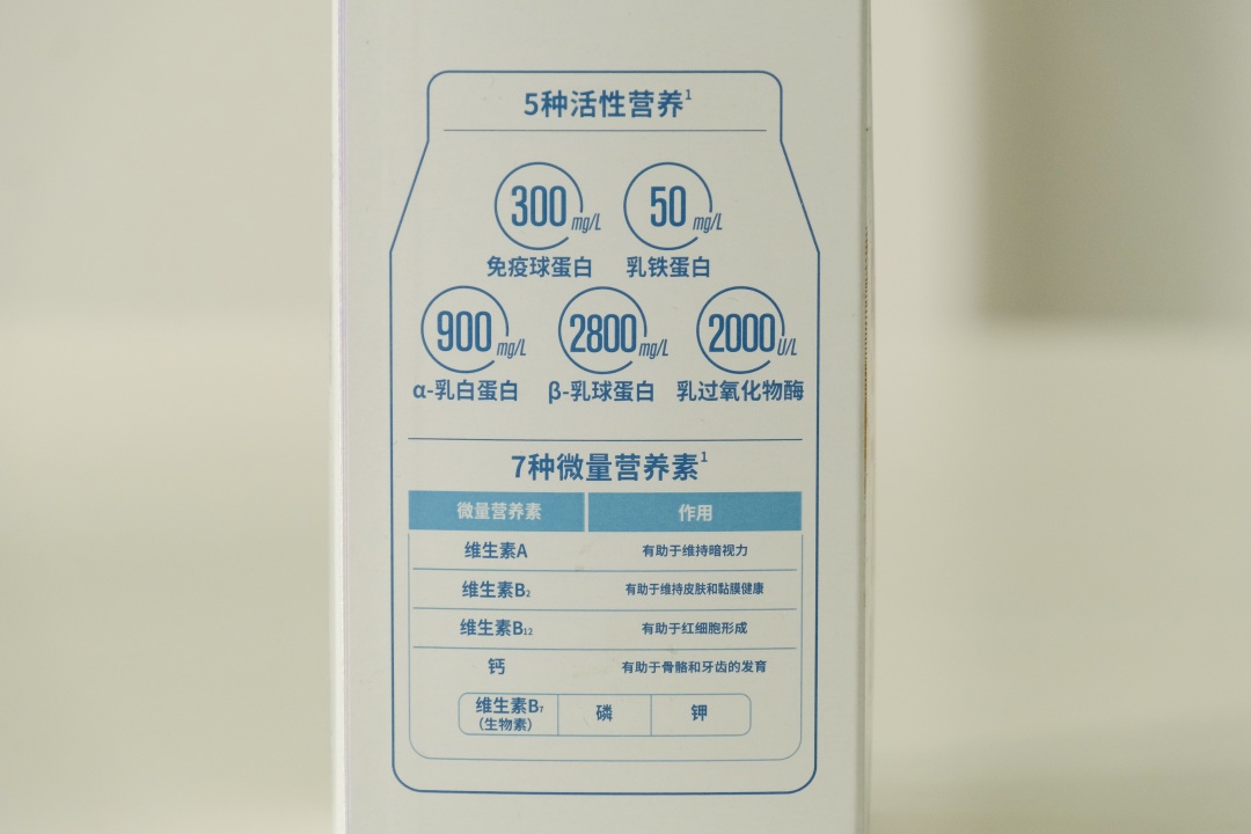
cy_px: 417
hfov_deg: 14.7
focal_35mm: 140
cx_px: 626
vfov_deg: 9.8
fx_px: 4865
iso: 2000
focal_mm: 93.2
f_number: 5.6
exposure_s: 1/280
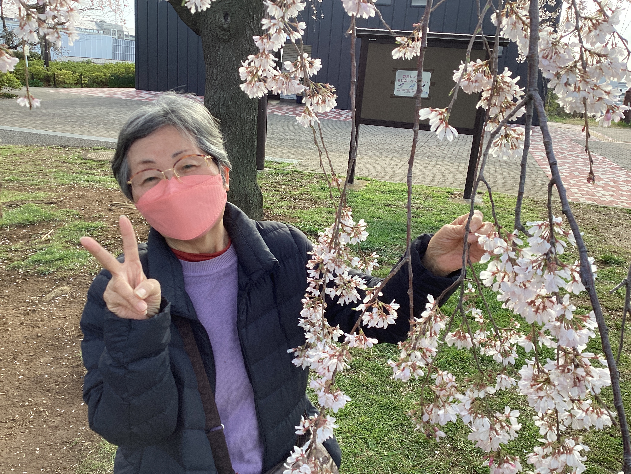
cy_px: 237
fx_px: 565
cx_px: 316
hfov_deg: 58.4
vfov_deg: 45.4
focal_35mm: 31
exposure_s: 1/203
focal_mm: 3.3
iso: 25
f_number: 2.4
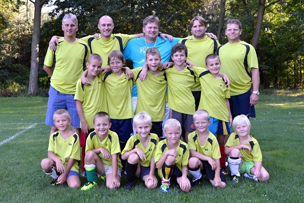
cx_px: 152
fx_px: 279
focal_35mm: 33
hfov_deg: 57.2
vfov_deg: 40.0
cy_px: 102
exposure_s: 1/125
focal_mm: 22
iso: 280
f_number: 5.6
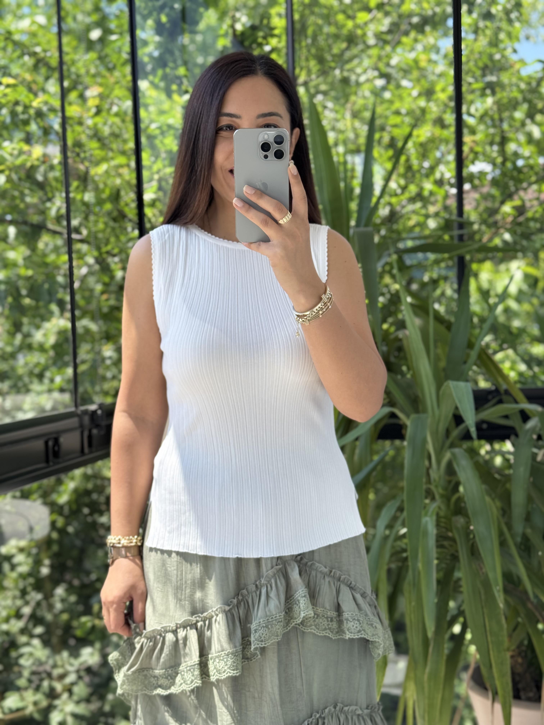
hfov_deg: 30.3
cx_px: 272
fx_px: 1006
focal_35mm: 48
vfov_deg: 39.7
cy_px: 362
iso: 64
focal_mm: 6.76
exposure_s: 1/315
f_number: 1.78
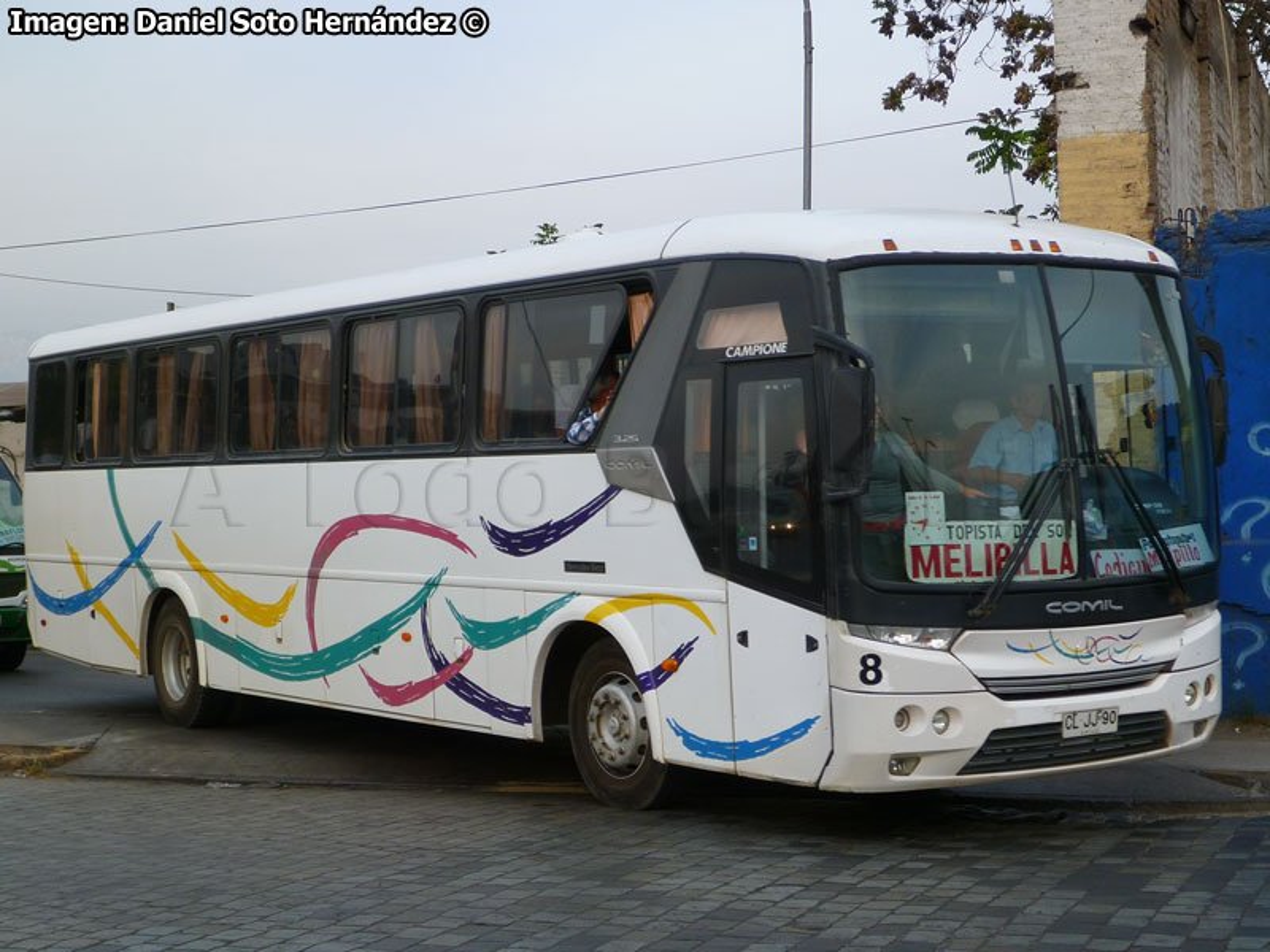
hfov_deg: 33.2
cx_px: 635
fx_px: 2128
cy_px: 476
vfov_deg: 25.2
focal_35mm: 58
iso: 100
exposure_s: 1/125
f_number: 5
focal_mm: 10.4
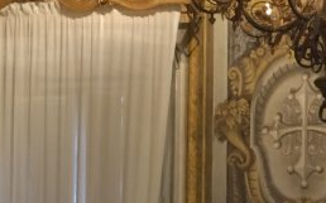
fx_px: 1083
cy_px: 318
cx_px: 347
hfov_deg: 16.6
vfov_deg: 10.3
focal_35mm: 122
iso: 125
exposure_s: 1/33
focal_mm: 4.15
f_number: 2.2
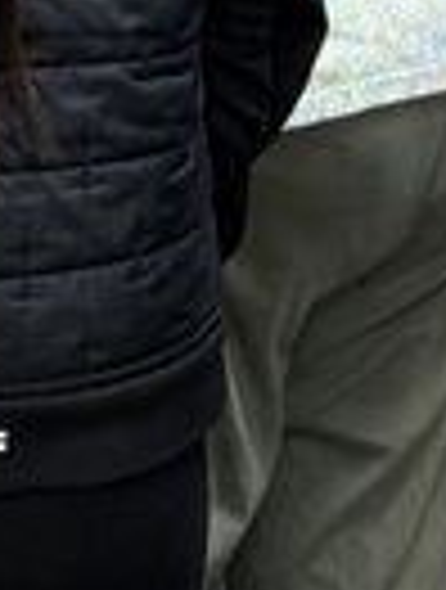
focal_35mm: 187
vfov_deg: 8.3
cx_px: 149
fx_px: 3197
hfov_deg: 8.0
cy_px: -1356
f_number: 1.78
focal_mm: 6.76
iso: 100
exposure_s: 1/63
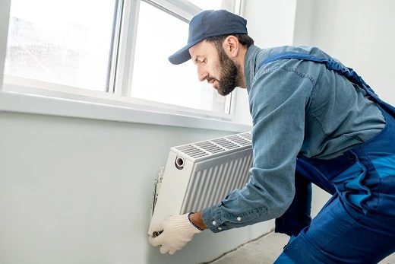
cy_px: 132
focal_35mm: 35
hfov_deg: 54.4
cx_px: 198
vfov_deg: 37.9
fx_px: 384
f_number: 3.2
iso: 160
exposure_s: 1/200
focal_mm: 35
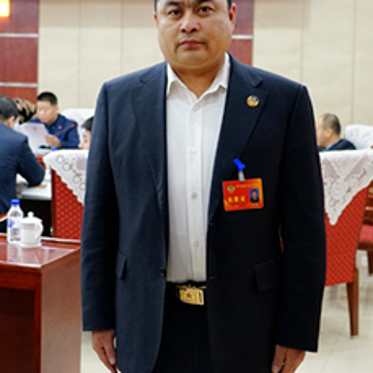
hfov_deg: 26.5
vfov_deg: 26.7
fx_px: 780
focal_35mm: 64
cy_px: 115
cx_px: 85
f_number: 4
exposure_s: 1/60
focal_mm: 36
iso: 2500
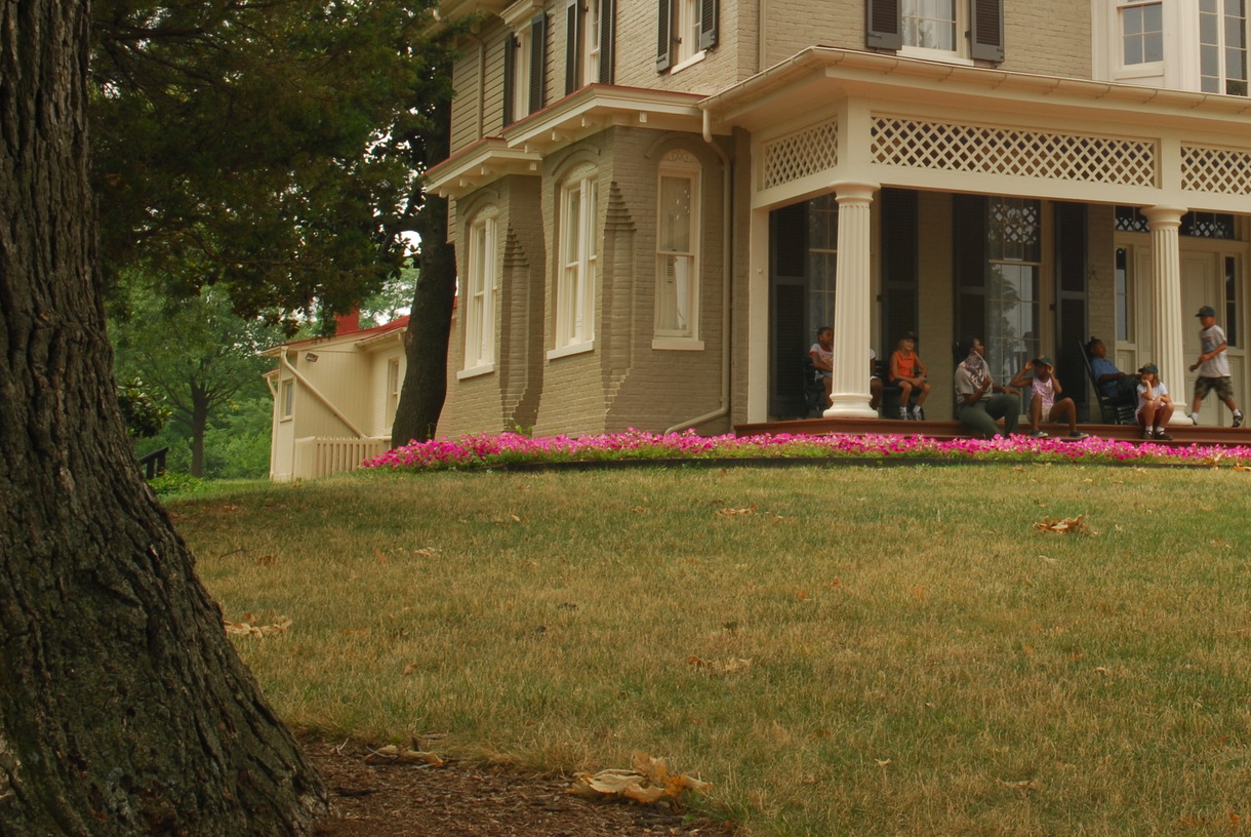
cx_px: 994
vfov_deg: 22.7
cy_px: 157
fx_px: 2052
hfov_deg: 33.0
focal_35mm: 59
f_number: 14
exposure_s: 1/45
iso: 160
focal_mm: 24
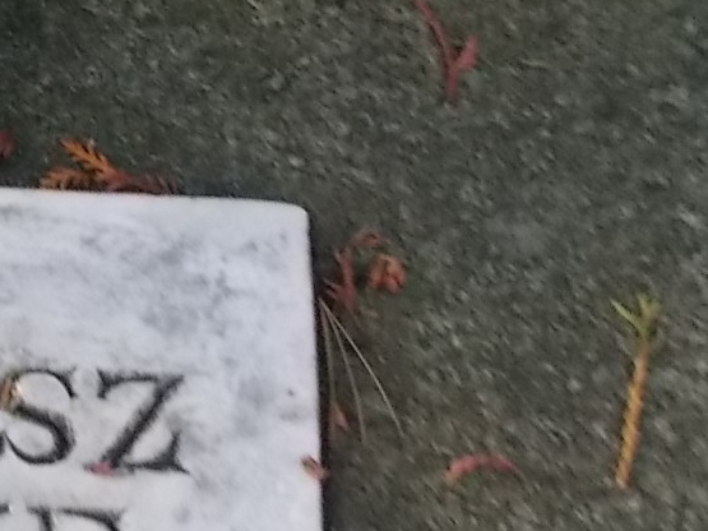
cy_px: 444
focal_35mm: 75
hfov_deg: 22.7
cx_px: -249
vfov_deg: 19.4
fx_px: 1534
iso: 400
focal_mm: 4.6
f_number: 8
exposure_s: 1/100
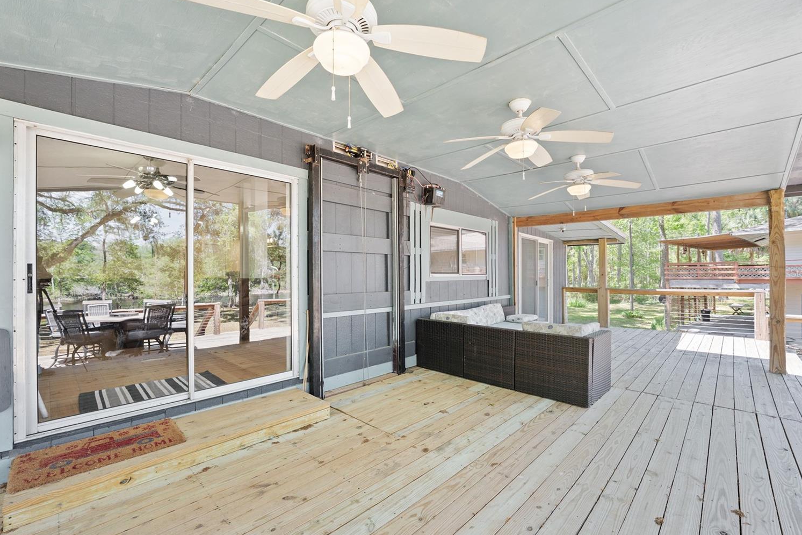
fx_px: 334
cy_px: 273
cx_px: 409
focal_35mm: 15
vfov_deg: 77.3
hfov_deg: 100.4
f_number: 5.6
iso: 800
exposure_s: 1/80
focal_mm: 14
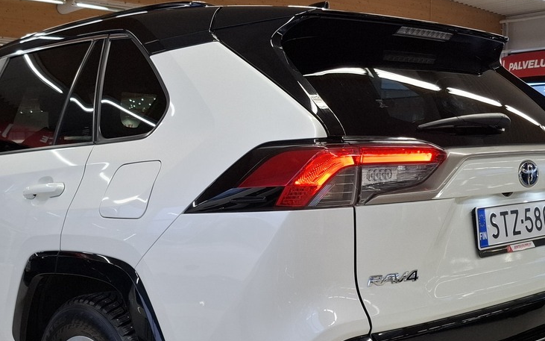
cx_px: 236
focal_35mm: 48
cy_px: 238
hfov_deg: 41.7
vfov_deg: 26.7
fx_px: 713
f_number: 1.8
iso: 200
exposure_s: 1/100
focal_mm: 5.54
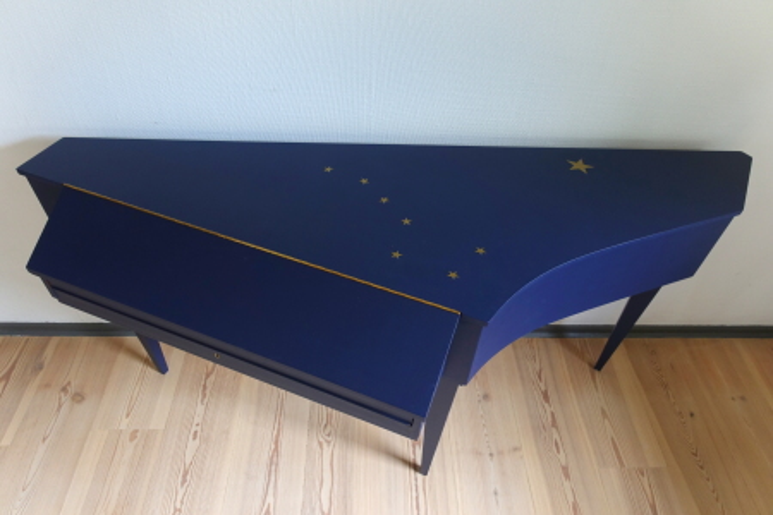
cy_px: 258
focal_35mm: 24
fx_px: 515
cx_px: 386
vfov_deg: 53.1
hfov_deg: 73.7
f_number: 2
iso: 250
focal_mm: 8.8
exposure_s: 1/25
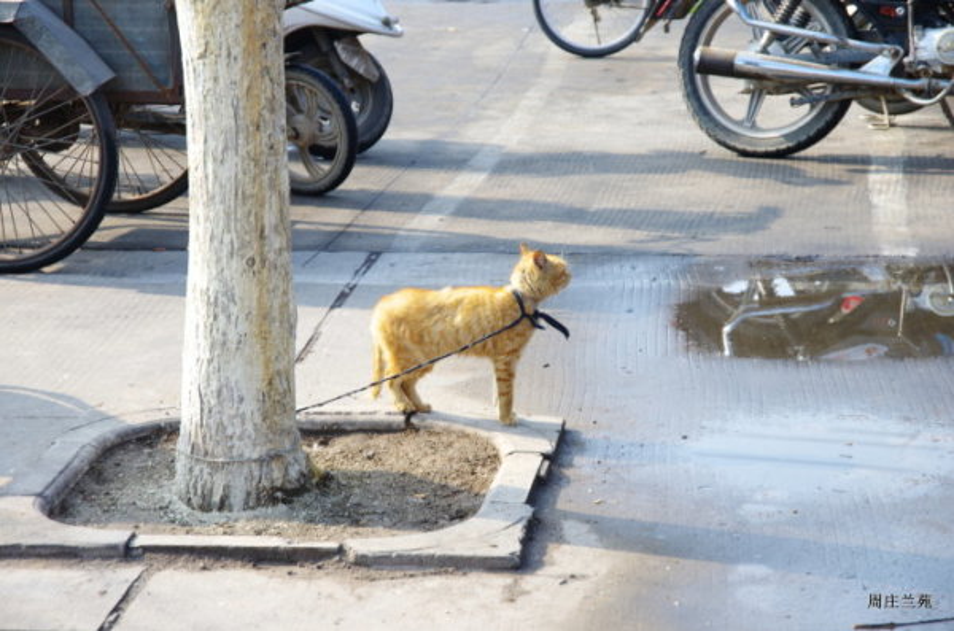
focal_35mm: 102
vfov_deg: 13.4
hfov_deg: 20.1
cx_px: 477
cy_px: 316
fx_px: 2697
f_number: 5.6
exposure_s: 1/100
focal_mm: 68
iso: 100
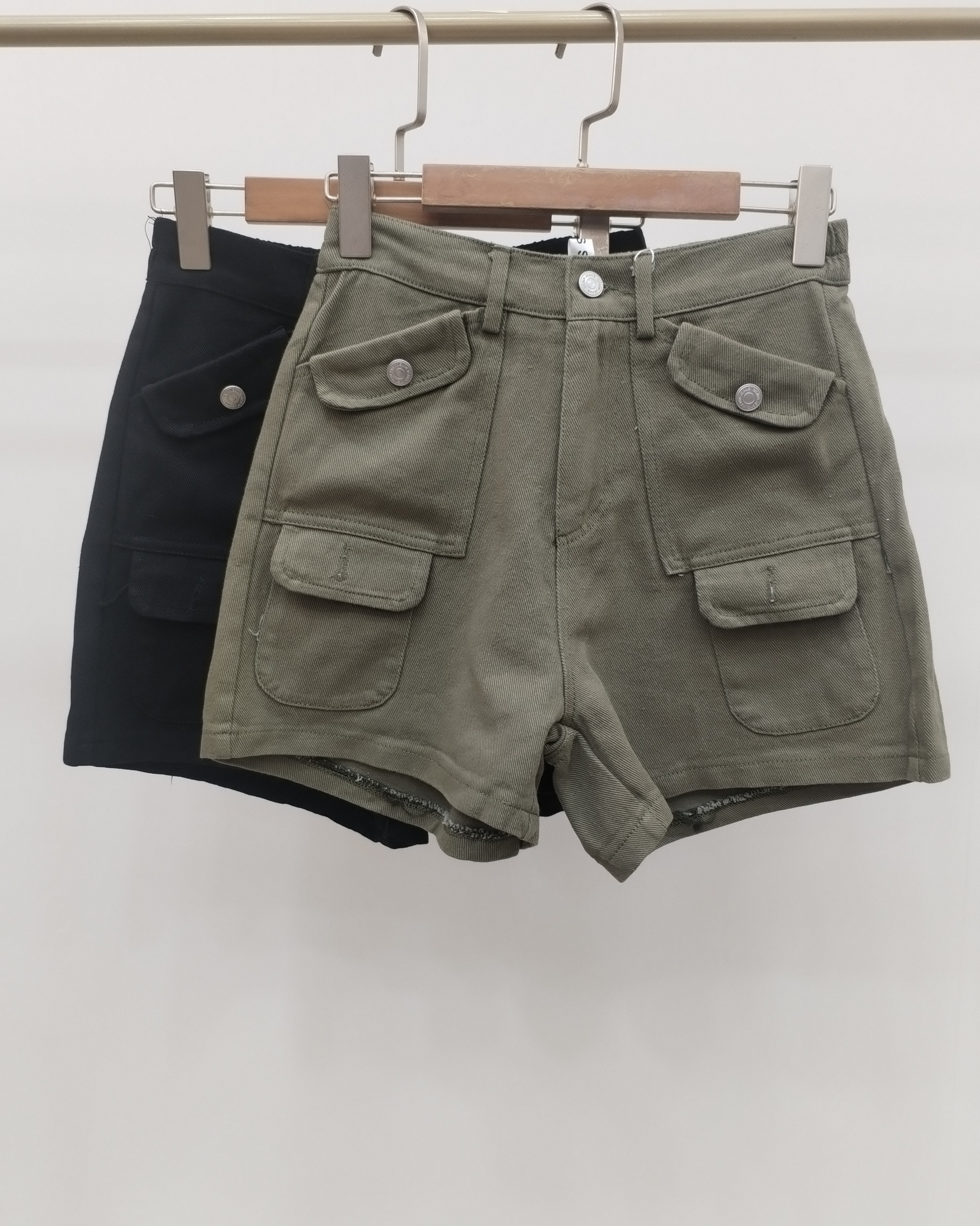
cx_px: 482
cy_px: 641
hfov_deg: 47.1
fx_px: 1124
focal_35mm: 31
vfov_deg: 57.2
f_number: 1.8
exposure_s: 1/60
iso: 212
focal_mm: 4.75
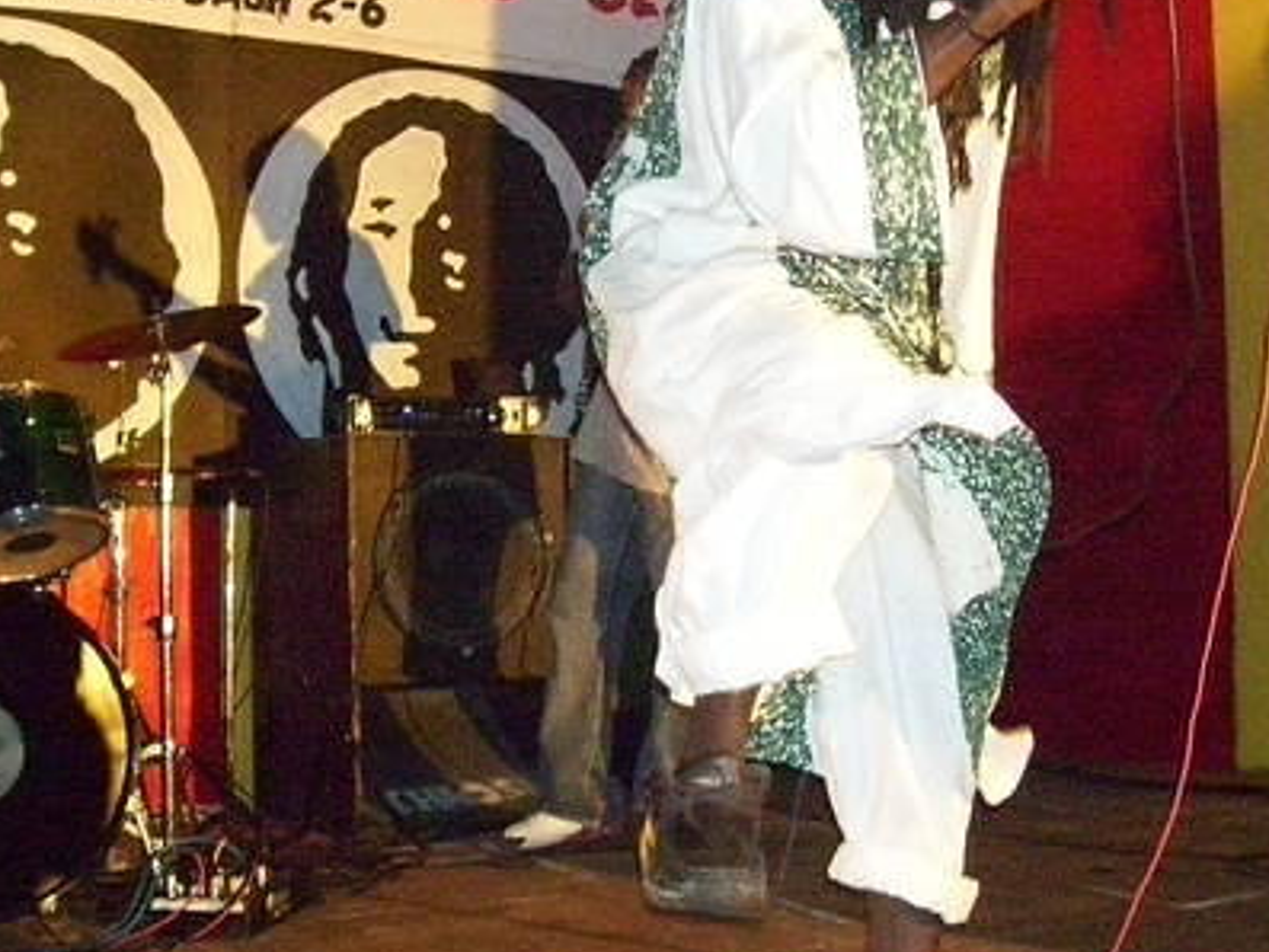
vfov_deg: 25.1
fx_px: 2127
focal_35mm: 58
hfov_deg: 33.2
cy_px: 335
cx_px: 684
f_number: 2.7
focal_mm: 6
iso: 1250
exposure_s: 1/125
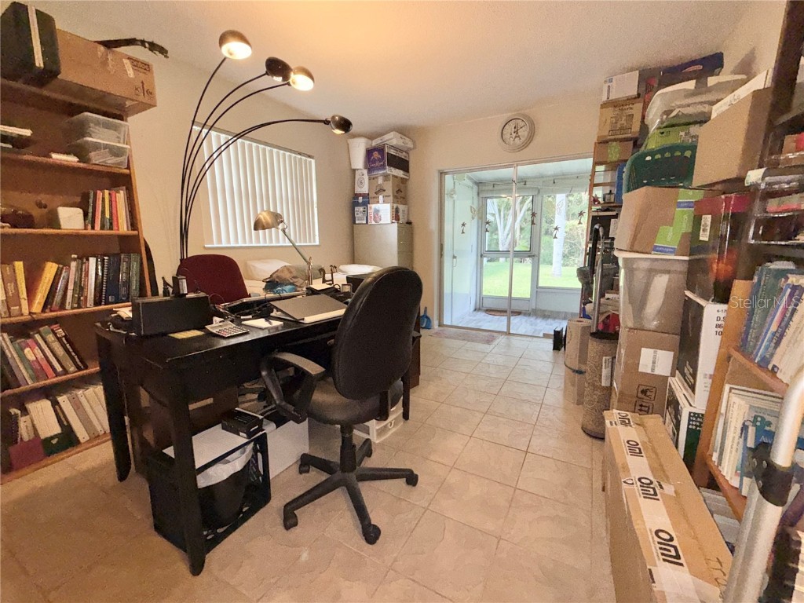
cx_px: 402
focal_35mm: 14
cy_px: 302
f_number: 2.2
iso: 80
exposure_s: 1/116
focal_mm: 2.22
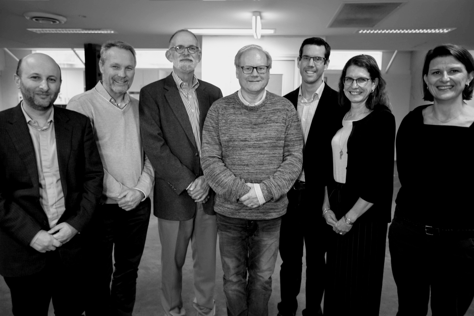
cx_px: 237
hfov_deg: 54.4
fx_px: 461
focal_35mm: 35
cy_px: 158
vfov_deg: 37.8
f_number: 2.8
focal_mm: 35
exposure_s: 1/30
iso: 400
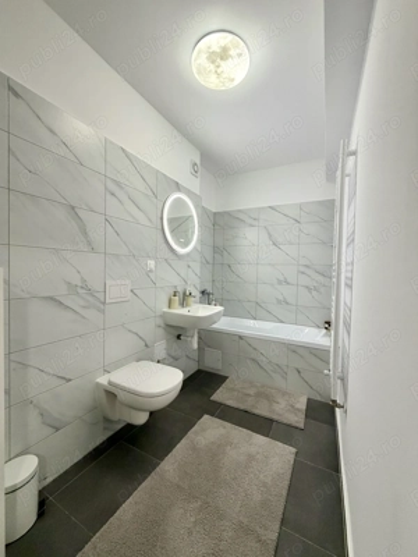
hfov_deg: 85.7
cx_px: 209
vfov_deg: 102.1
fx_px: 225
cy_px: 278
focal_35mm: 14
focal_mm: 2.22
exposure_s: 1/102
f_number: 2.2
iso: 320
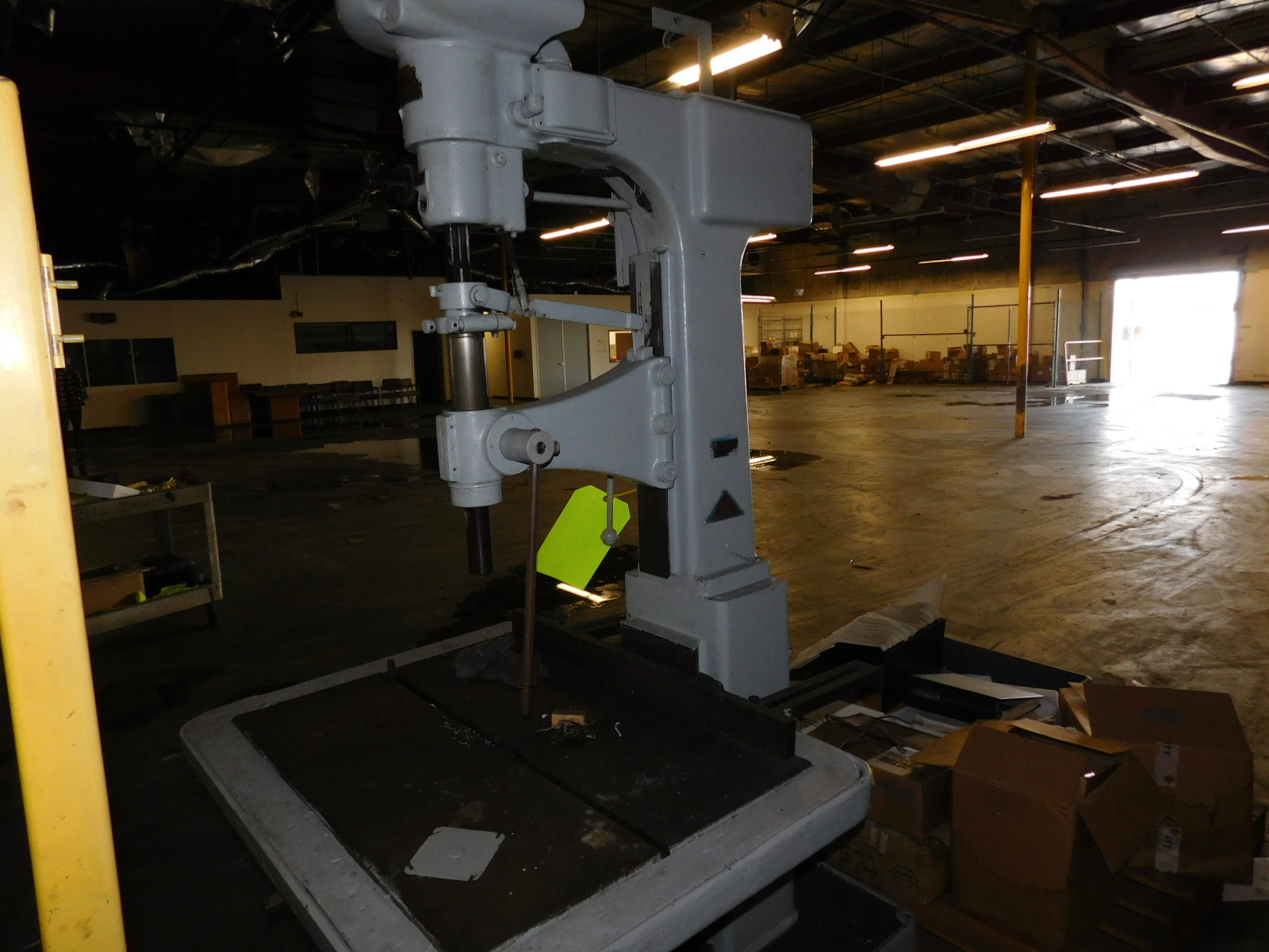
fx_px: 843
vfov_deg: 58.9
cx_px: 634
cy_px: 476
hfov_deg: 73.9
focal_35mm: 23
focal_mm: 4
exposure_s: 1/30
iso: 200
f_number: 3
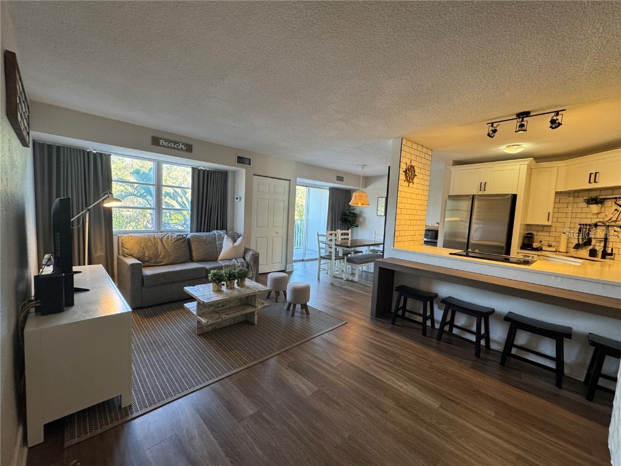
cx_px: 310
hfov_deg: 102.1
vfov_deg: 85.7
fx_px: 251
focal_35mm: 14
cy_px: 233
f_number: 2.2
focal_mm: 2.22
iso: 250
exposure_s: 1/120
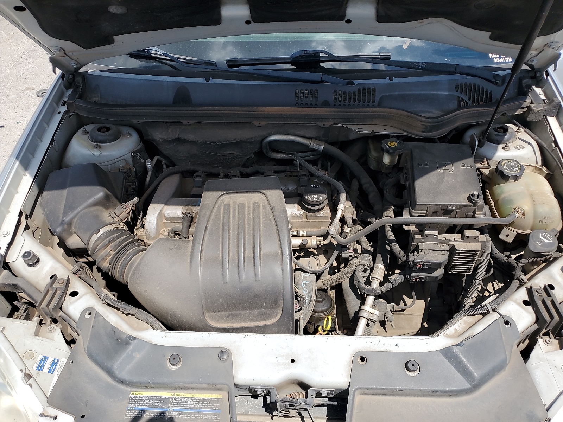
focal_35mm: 26
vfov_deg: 53.1
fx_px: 423
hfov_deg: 67.3
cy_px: 211
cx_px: 282
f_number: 1.5
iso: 50
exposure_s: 1/2500
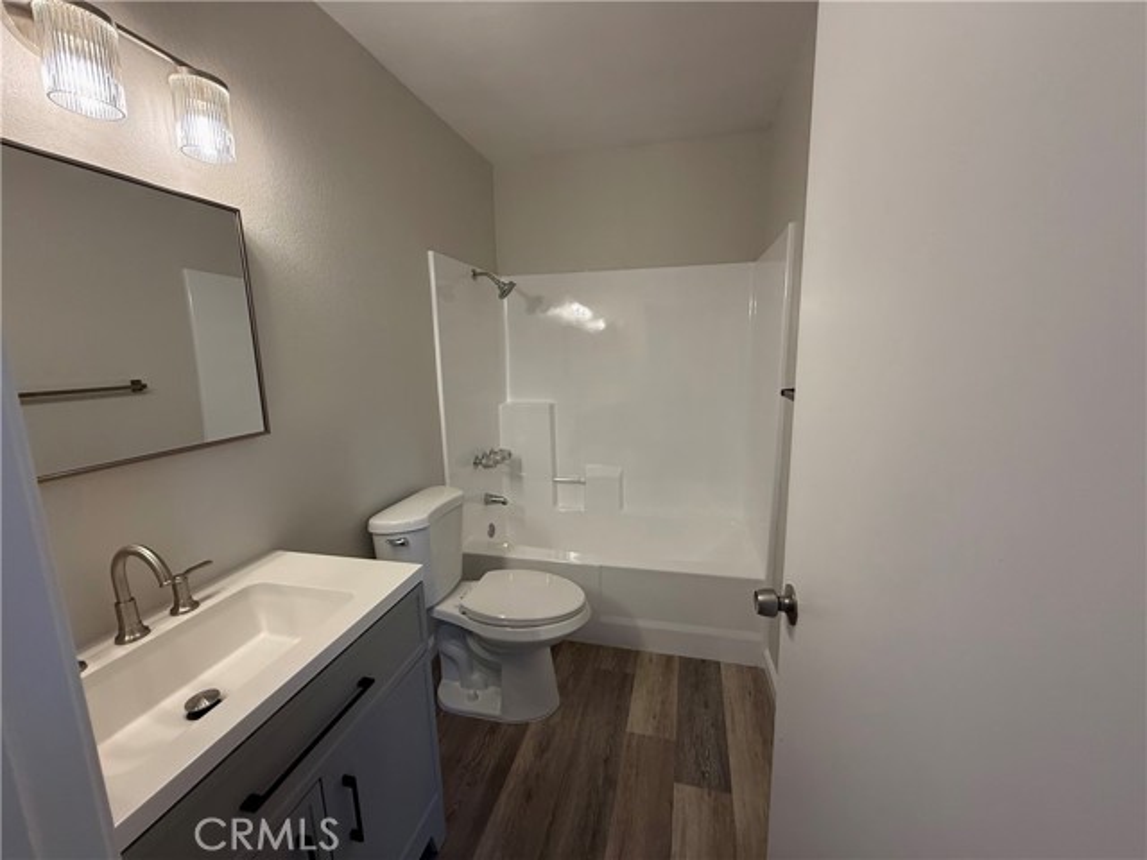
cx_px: 574
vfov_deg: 85.7
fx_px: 464
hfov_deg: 102.1
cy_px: 430
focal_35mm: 14
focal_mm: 2.22
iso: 160
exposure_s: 1/120
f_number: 2.2
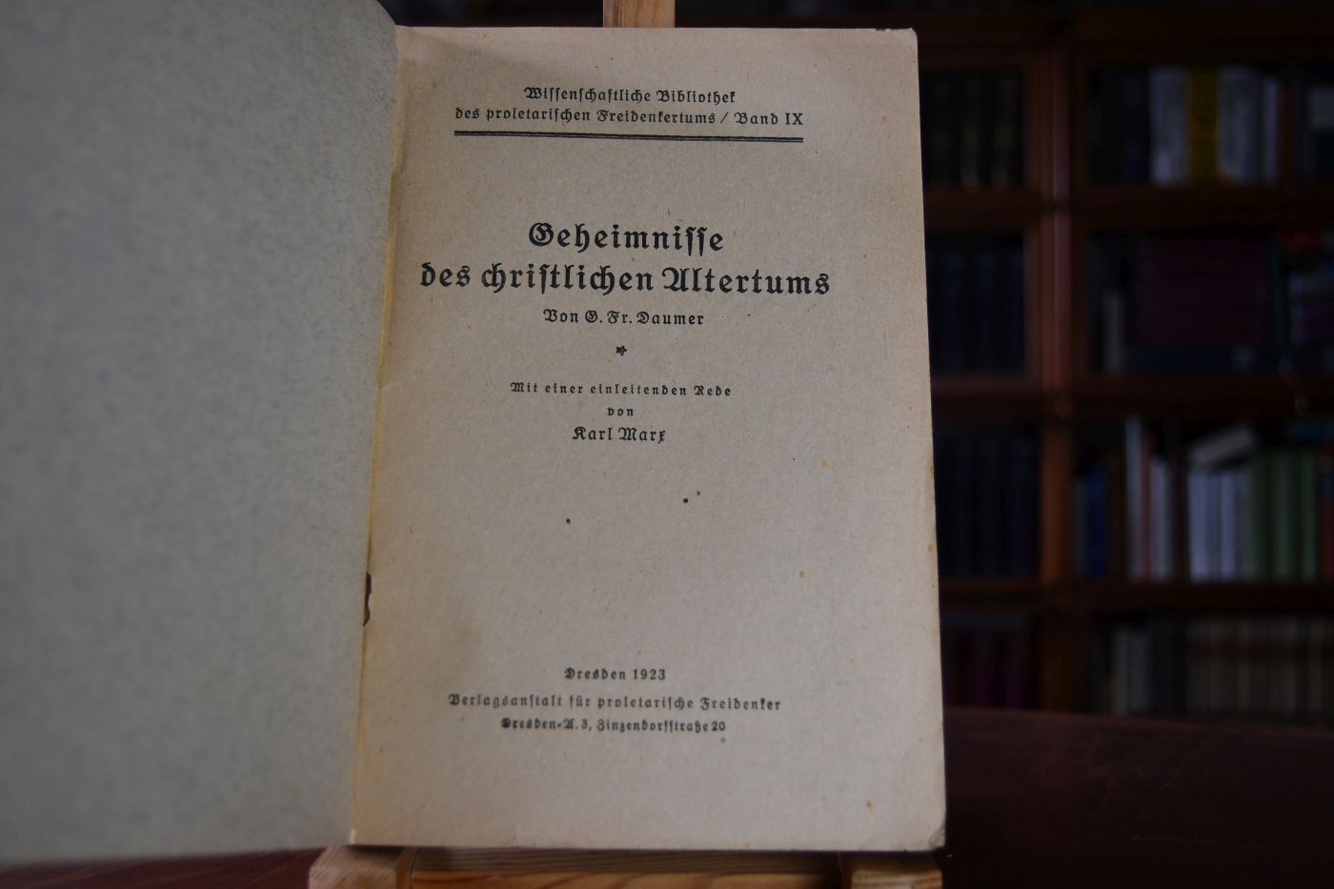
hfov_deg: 49.6
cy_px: 444
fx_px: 1445
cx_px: 667
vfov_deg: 34.2
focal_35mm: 39
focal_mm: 26
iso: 640
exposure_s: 1/250
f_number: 4
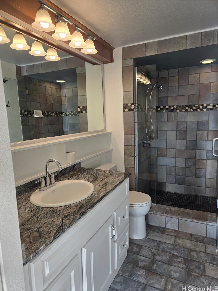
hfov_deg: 58.9
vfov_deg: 73.9
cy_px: 146
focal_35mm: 23
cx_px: 109
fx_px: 193
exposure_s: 1/120
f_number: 1.8
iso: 32
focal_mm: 5.4
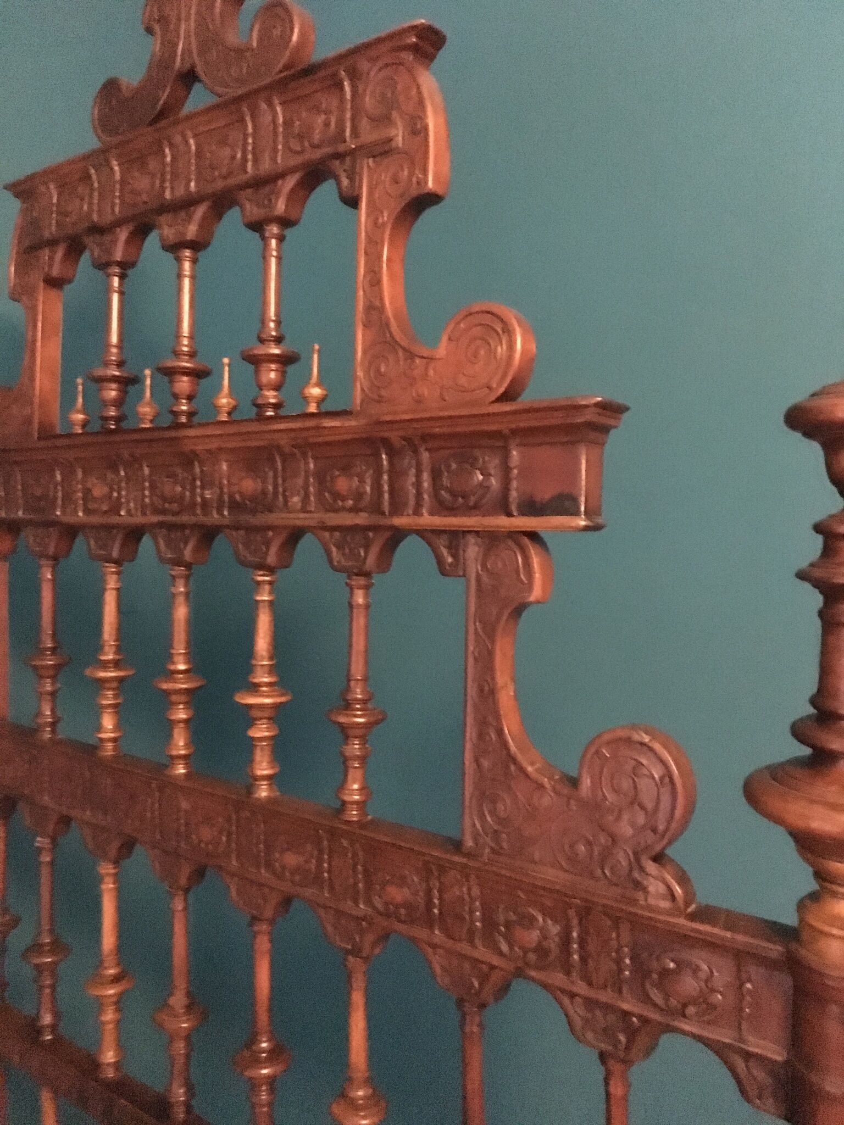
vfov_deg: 61.7
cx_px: 422
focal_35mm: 29
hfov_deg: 48.2
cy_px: 562
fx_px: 943
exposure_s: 1/17
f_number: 2.2
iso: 2000
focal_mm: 4.15
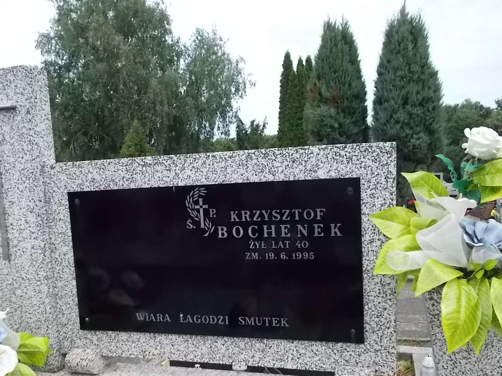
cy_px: 227
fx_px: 464
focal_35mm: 32
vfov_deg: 43.9
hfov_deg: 56.8
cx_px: 244
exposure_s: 1/400
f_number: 8
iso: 400
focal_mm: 4.6
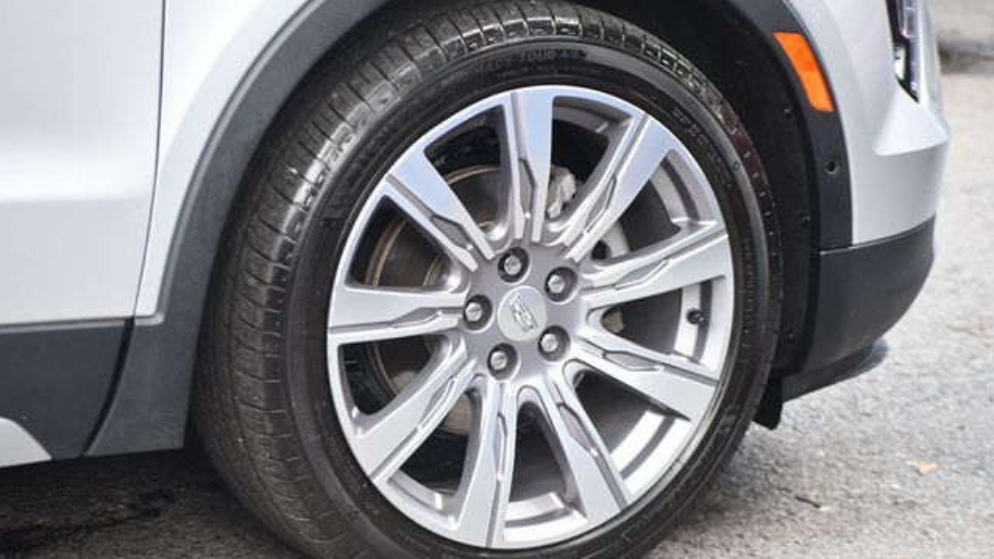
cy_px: 292
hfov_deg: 13.4
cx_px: 498
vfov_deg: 7.5
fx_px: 4243
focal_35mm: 161
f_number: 4.8
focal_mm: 102
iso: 640
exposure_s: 1/250
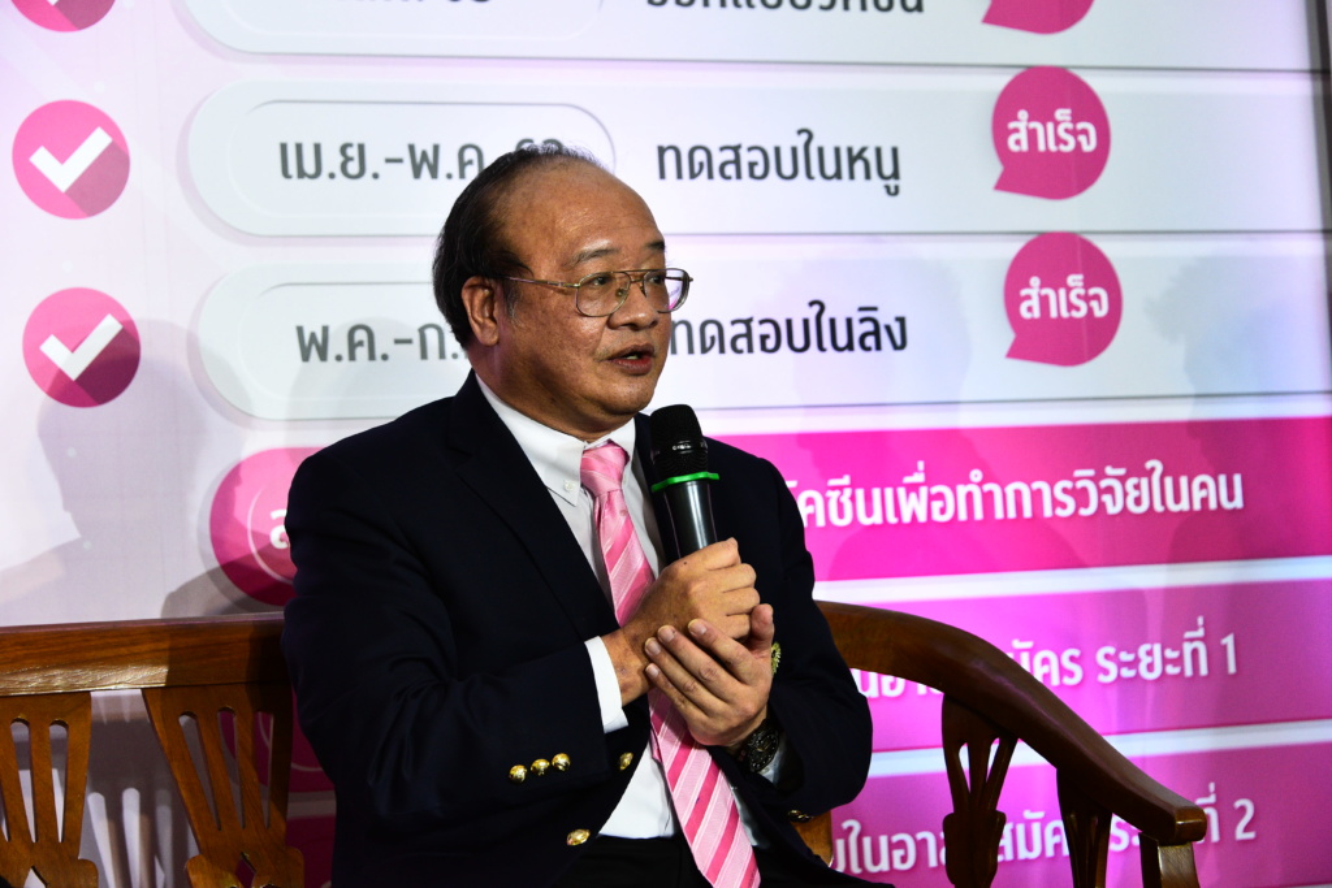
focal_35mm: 100
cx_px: 666
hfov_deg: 20.4
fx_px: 3700
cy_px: 444
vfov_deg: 13.7
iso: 1600
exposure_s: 1/180
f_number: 5.6
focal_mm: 100
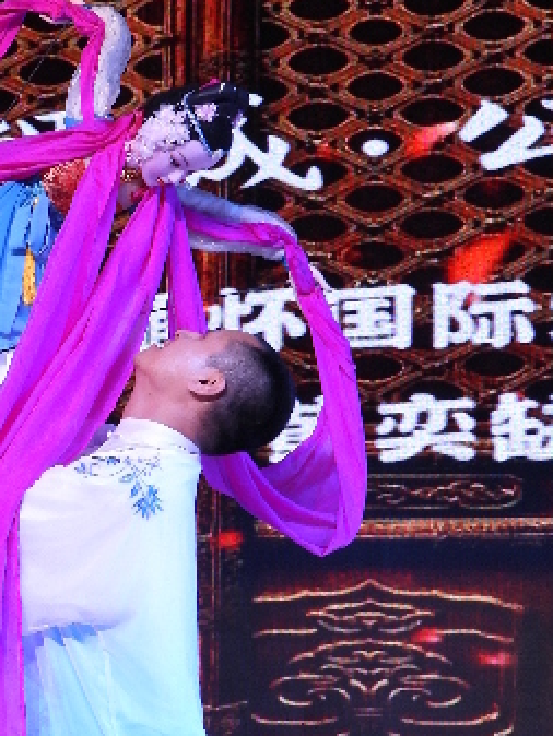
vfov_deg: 11.2
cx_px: 205
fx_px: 3768
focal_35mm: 177
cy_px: 337
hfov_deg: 8.4
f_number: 3.5
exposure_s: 1/40
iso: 100
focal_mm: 12.6
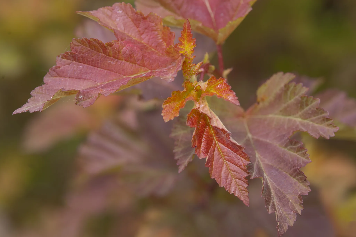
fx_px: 1556
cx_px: 178
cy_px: 118
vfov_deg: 8.7
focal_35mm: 158
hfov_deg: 13.1
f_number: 7.1
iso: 200
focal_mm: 105
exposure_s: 1/200
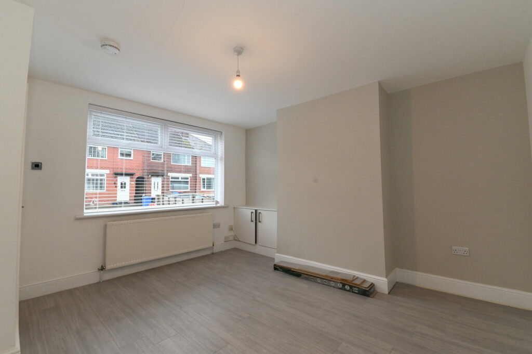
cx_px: 266
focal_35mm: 15
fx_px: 221
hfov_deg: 100.4
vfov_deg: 77.2
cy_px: 177
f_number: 10
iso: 5000
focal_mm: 15
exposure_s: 1/200
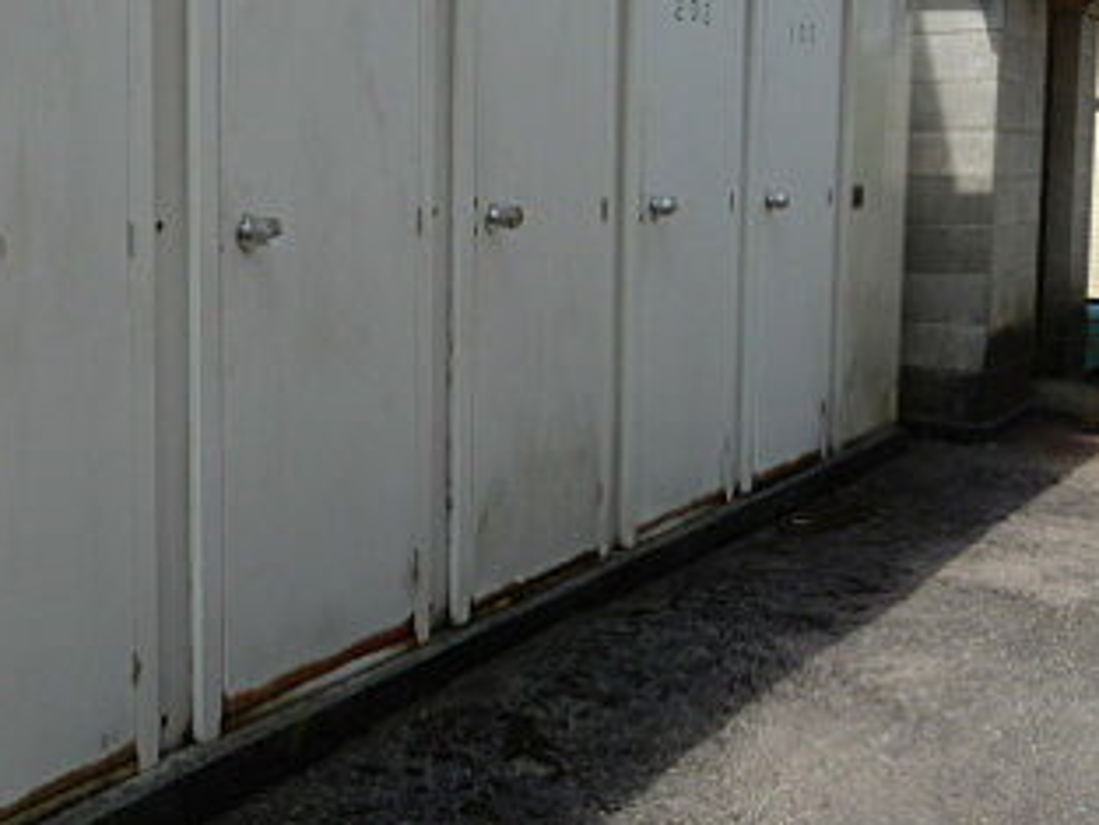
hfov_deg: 37.2
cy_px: 281
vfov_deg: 29.5
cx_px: 183
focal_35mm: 49
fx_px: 1556
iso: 80
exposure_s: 1/400
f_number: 3.4
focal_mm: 4.3
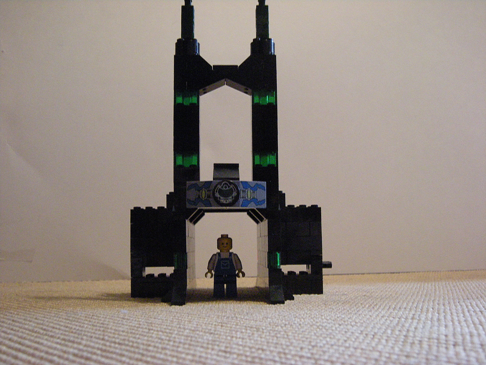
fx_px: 632
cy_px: 182
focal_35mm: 45
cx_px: 243
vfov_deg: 32.2
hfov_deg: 42.1
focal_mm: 7.5
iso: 631
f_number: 3.5
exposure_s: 1/8
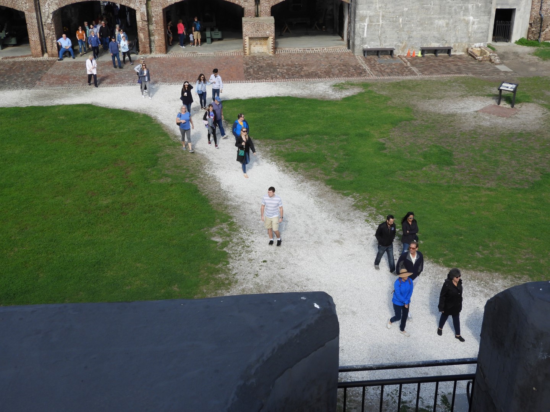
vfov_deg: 32.2
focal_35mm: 45
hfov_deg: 42.1
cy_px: 206
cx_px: 275
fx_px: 715
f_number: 4
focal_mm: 8.1
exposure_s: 1/800
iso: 100
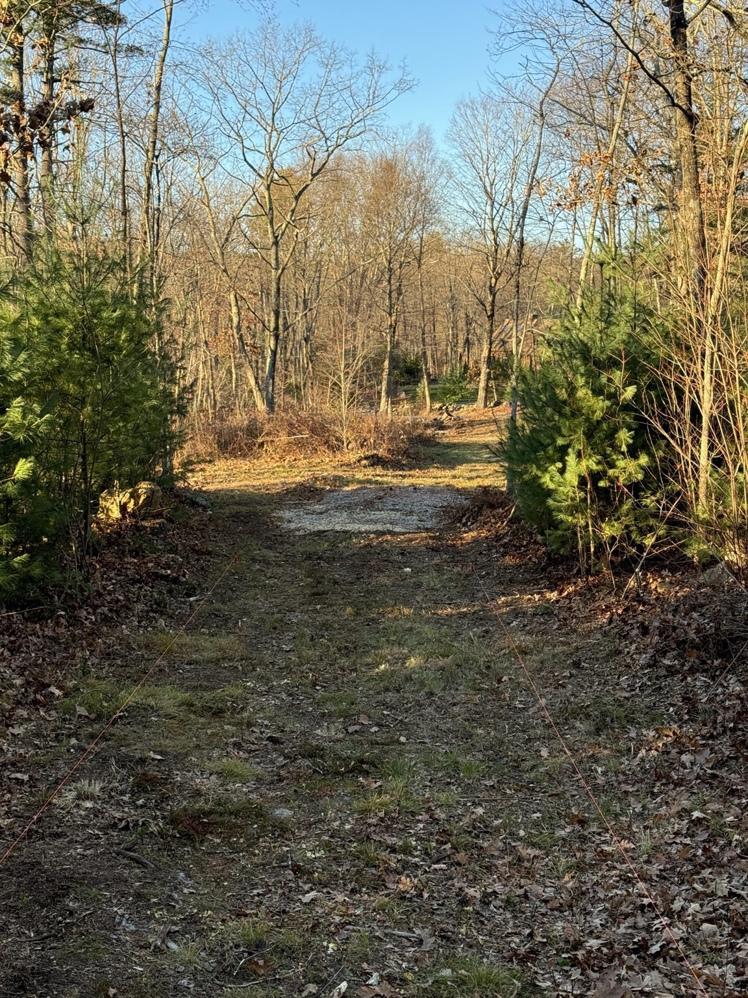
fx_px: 1383
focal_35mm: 48
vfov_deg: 39.7
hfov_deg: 30.3
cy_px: 499
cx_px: 374
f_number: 1.78
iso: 64
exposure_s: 1/507
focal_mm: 6.76
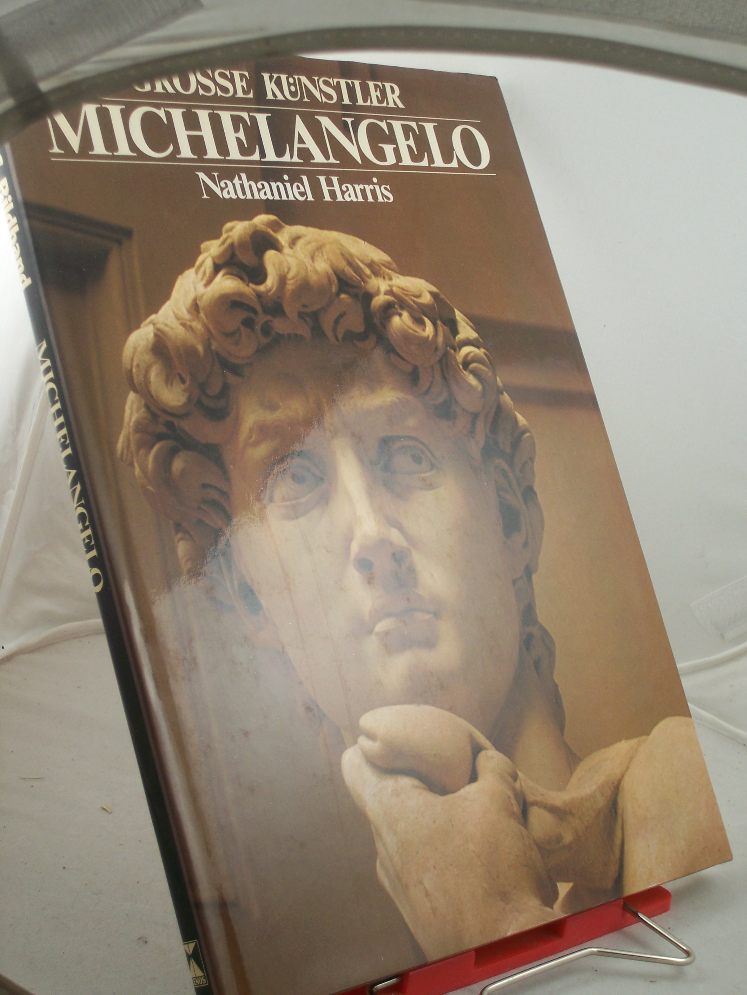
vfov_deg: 29.4
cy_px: 498
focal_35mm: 66
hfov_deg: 22.3
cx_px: 374
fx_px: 1897
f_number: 3.6
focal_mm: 11
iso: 80
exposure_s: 1/60
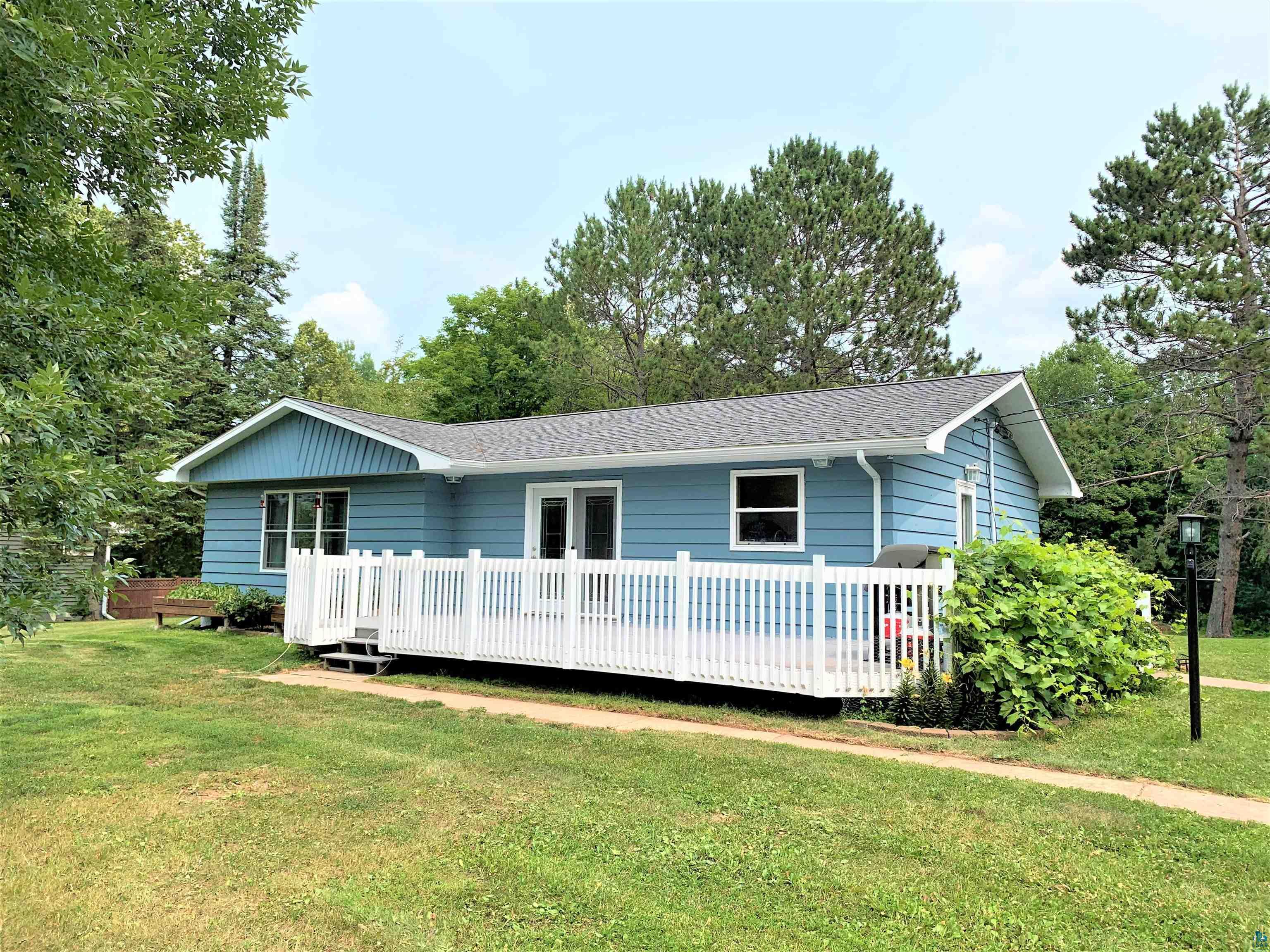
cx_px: 635
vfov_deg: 53.1
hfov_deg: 67.3
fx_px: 954
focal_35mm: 26
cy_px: 476
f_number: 1.8
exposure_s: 1/1560
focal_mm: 4.25
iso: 25
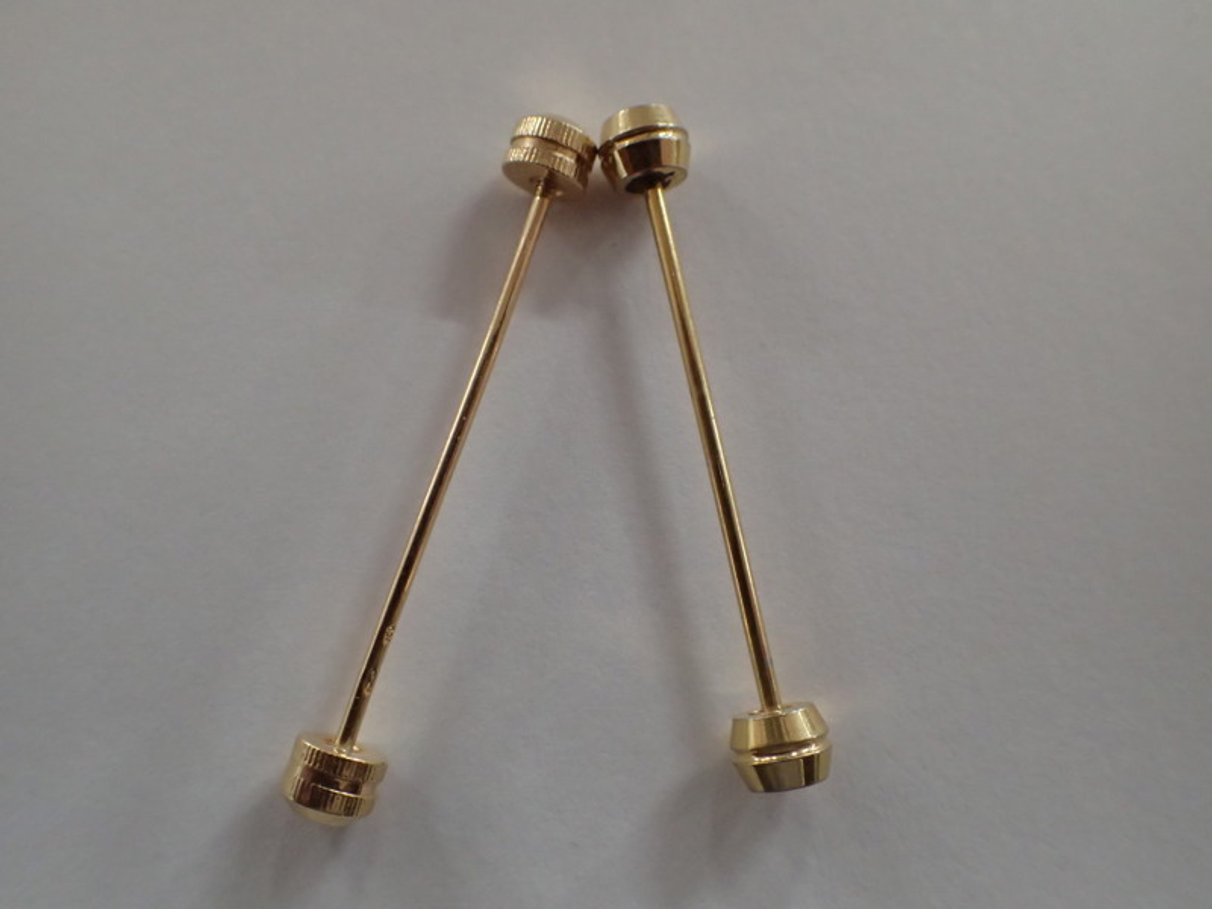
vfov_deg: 46.8
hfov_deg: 60.0
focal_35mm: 30
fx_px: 1050
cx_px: 606
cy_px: 454
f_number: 2.3
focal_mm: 5.5
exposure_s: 1/80
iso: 800
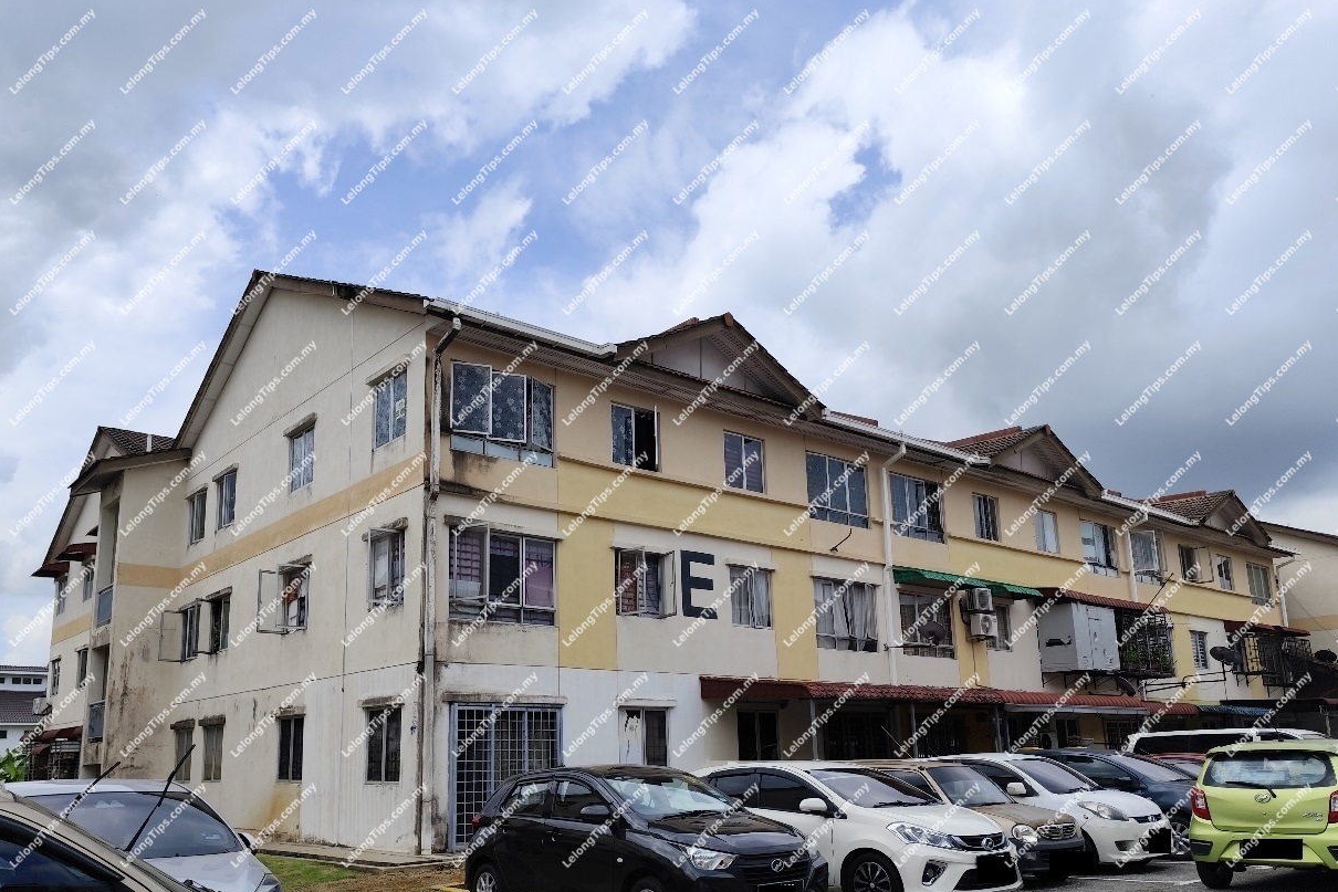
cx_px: 668
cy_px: 499
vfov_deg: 53.0
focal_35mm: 24
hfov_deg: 73.7
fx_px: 892
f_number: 1.65
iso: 50
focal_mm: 6.14
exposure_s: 1/1553
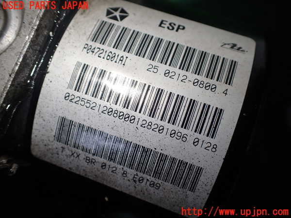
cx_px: 146
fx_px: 252
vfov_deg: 46.8
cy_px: 109
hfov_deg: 60.0
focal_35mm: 30
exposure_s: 1/160
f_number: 2.3
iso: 100
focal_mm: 5.4
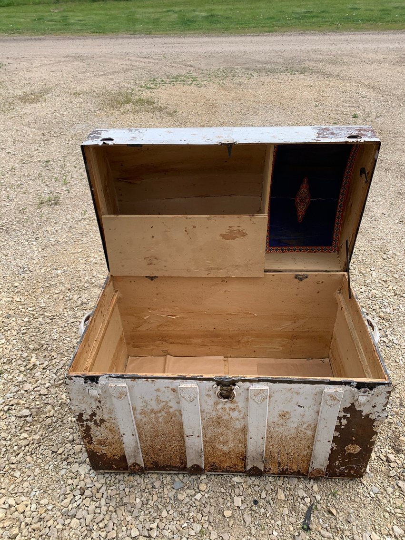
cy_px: 270
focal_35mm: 26
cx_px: 202
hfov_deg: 53.1
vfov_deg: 67.3
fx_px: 406
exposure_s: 1/1299
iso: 25
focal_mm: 4.25
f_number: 1.8
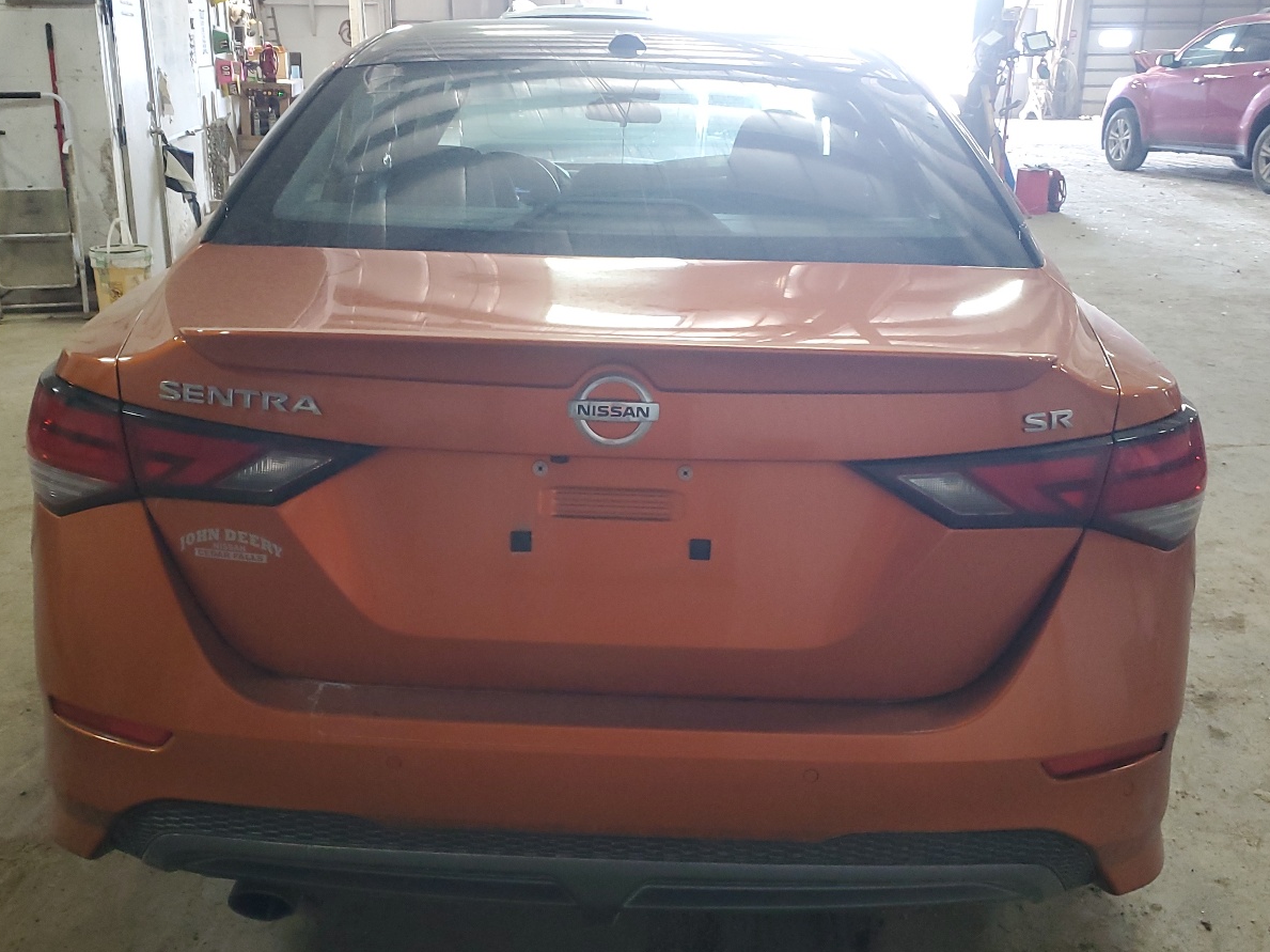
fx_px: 1284
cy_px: 512
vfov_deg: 40.7
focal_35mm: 35
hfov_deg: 52.6
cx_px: 608
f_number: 1.5
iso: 189
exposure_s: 1/60.2
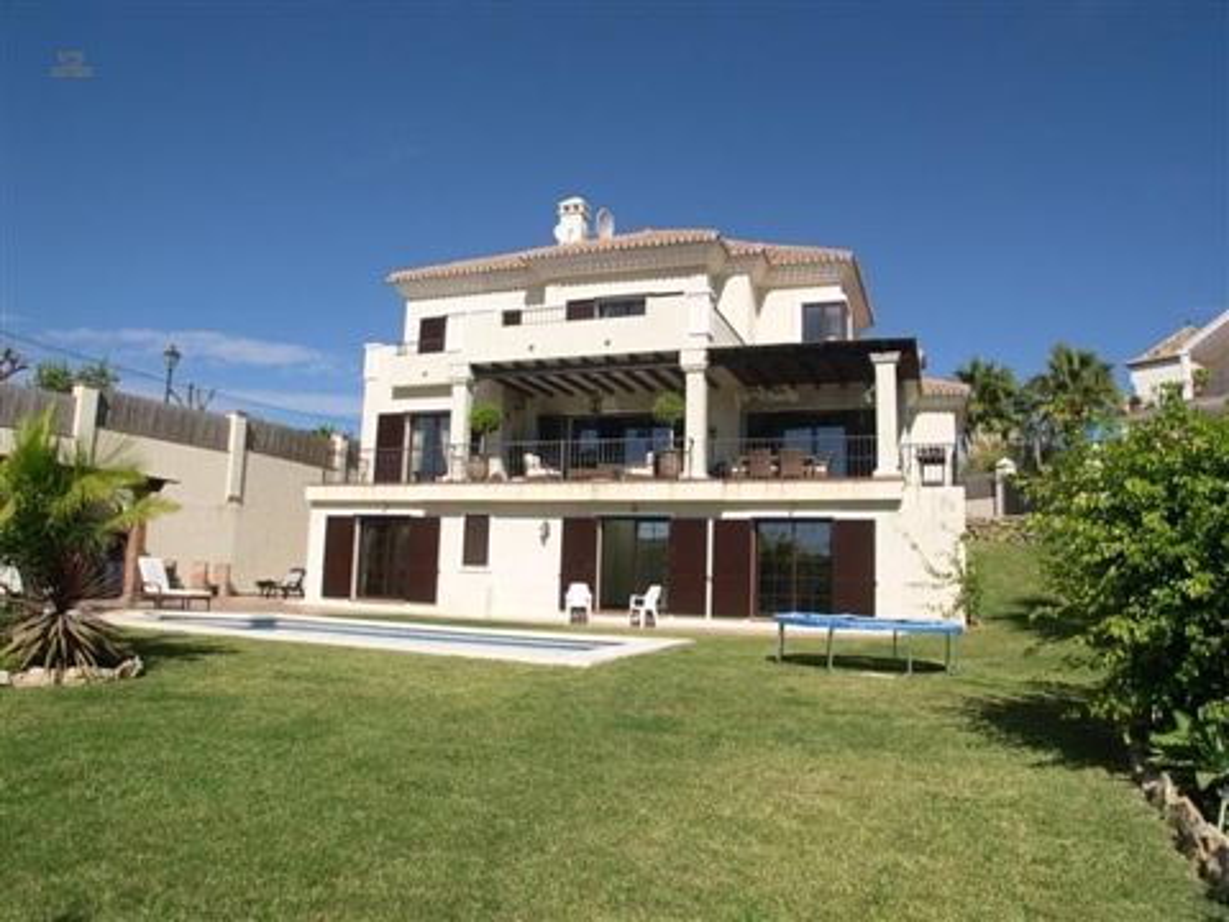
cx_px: 614
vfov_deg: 37.7
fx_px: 1349
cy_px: 461
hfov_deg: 49.0
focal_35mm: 38
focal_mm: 8
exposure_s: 1/172
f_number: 7.6
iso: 100
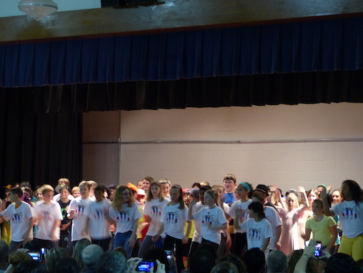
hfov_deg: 20.9
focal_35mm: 94
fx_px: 986
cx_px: 182
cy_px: 136
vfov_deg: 15.7
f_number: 2.8
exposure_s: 1/13
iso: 400
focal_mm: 16.9
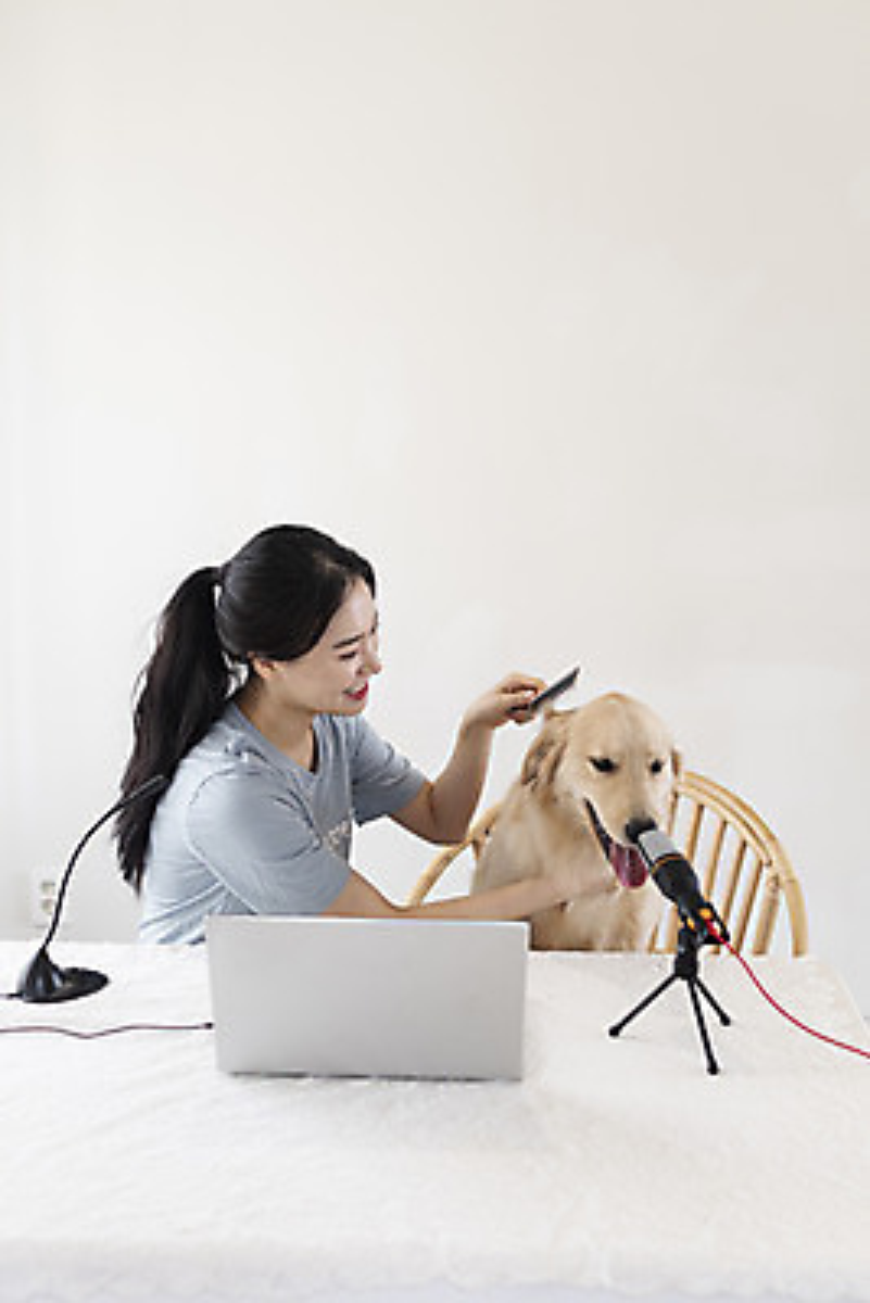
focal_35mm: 45
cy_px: 652
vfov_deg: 43.6
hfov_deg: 29.9
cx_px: 435
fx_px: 1630
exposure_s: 1/400
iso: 250
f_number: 2
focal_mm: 30
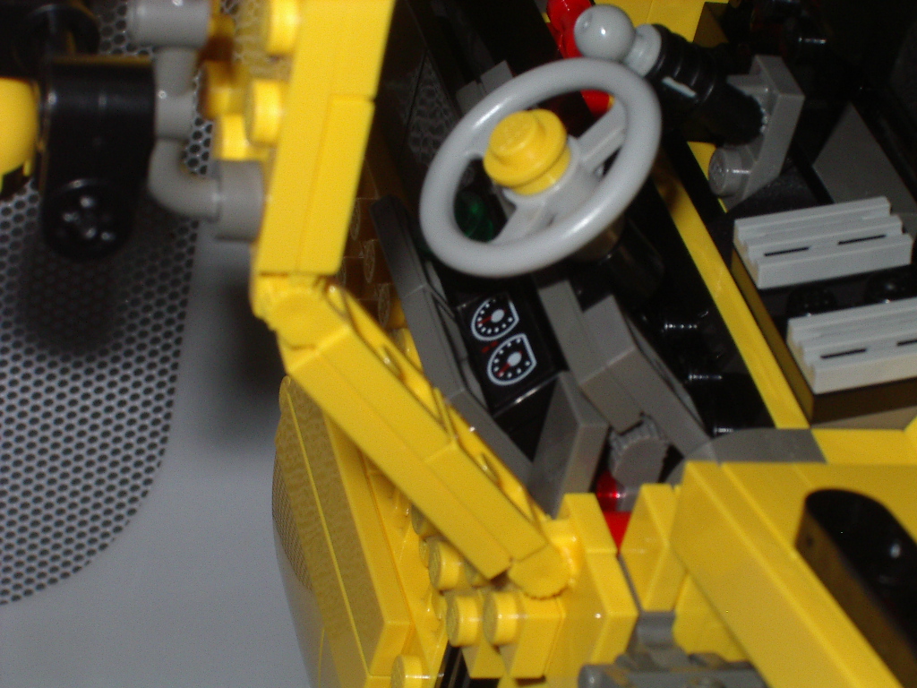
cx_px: 458
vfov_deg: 14.8
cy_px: 344
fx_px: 2649
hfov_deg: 19.6
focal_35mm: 100
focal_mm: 15.2
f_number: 8.3
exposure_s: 1/100
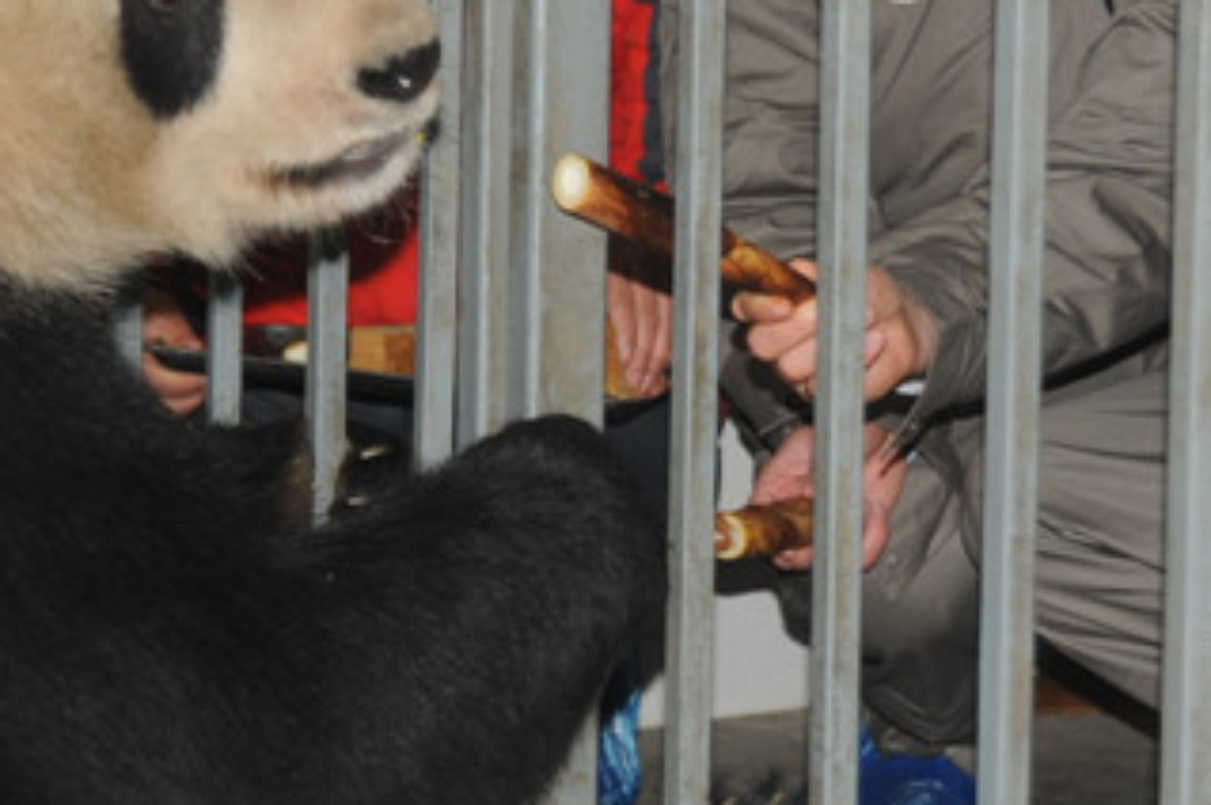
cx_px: 421
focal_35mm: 141
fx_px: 4738
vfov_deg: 9.7
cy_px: 292
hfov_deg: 14.5
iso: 500
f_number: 4.5
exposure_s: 1/250
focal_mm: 50
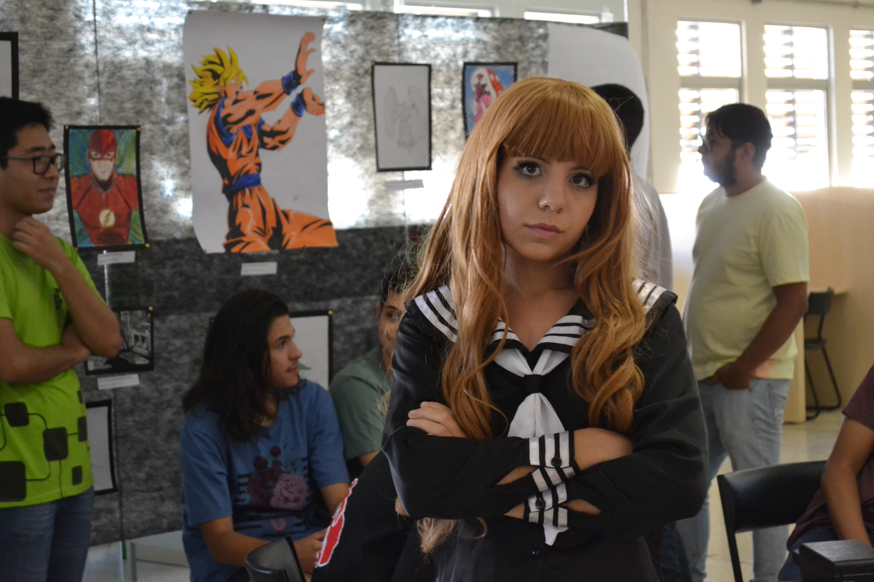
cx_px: 437
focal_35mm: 82
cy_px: 291
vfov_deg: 16.6
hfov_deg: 24.6
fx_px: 2003
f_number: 5.6
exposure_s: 1/60
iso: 2800
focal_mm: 55
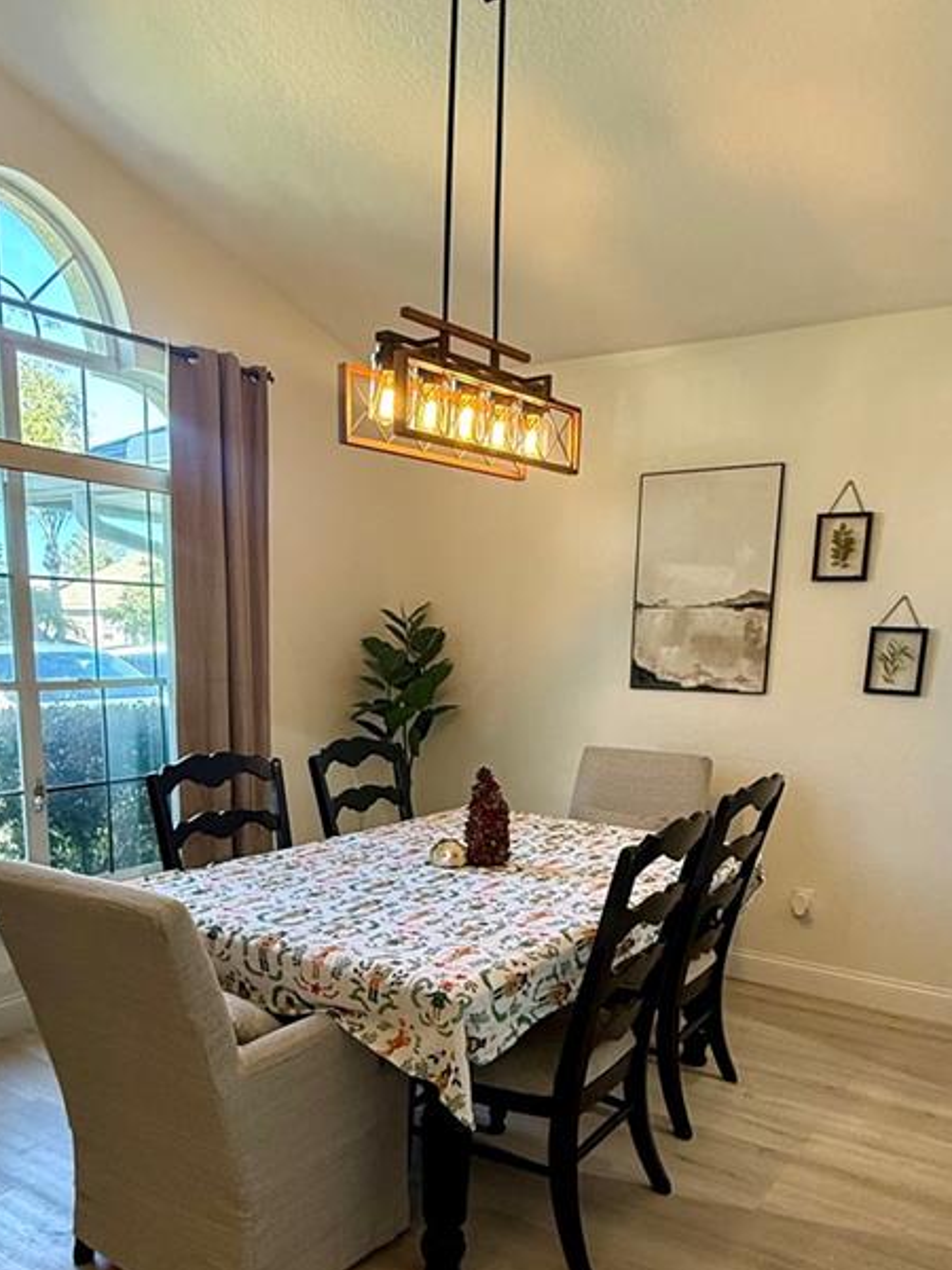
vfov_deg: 61.7
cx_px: 432
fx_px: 1027
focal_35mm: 28
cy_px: 861
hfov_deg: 49.7
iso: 250
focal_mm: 2.22
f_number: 2.2
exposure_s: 1/120
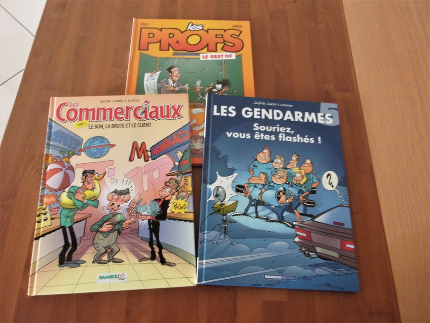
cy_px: 162
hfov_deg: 63.4
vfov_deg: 49.7
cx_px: 215
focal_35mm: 28
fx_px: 348
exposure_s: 1/17
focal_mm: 5.1
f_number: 3.9
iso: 400
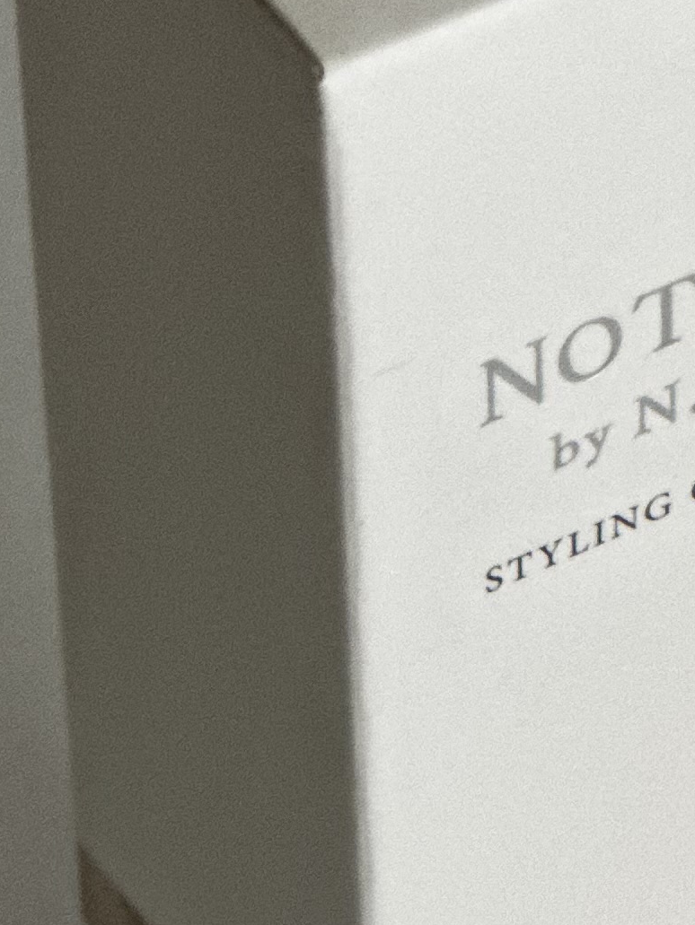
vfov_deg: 6.6
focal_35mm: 301
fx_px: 8053
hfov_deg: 4.9
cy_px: 635
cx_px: 405
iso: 400
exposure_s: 1/29
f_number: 2.8
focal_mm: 9
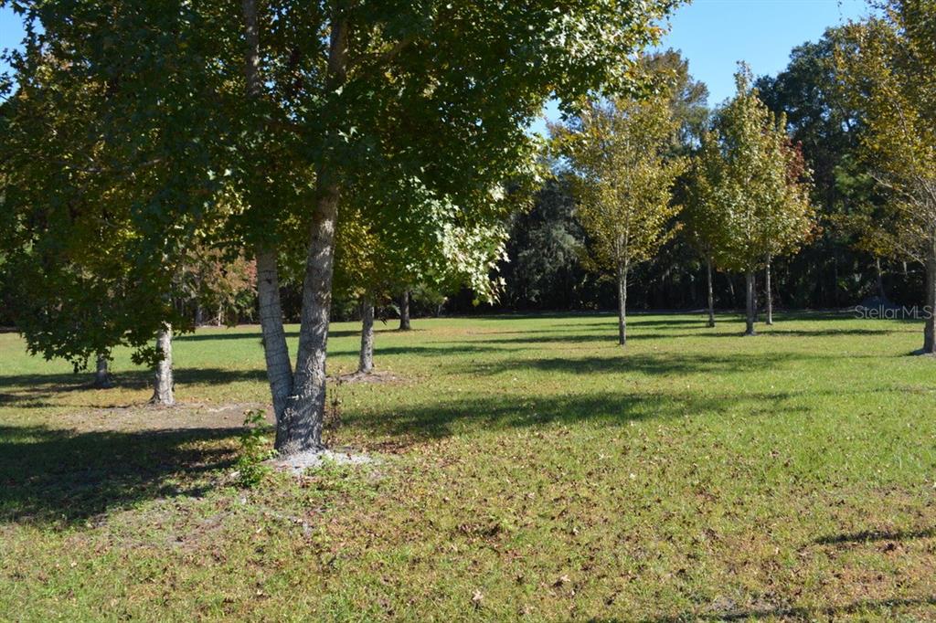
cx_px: 468
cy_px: 312
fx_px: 780
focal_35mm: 30
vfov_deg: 43.6
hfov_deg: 61.9
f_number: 8
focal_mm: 20
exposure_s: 1/250
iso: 200
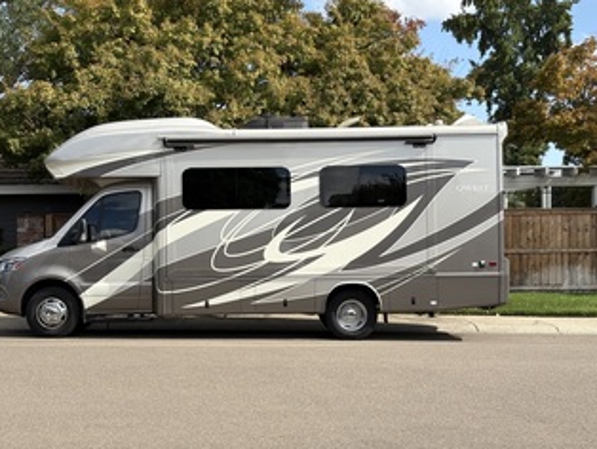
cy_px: 235
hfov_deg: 33.2
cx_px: 279
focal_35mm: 58
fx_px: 1001
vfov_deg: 25.3
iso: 32
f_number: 1.6
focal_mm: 5.96
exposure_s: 1/1848
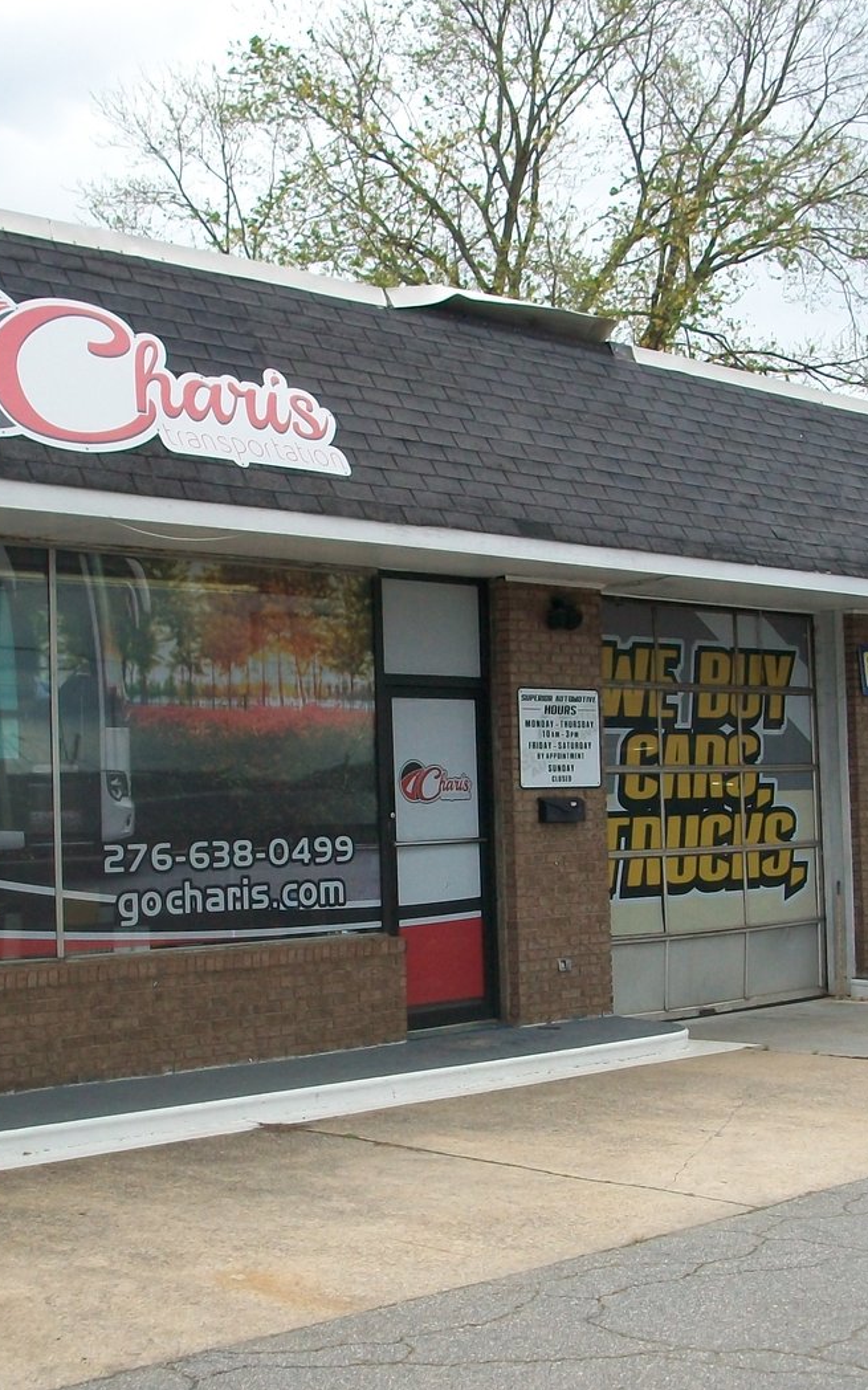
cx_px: 413
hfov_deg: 24.9
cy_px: 727
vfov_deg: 38.9
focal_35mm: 52
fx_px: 1970
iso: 80
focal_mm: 5.7
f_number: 2.8
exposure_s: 1/640
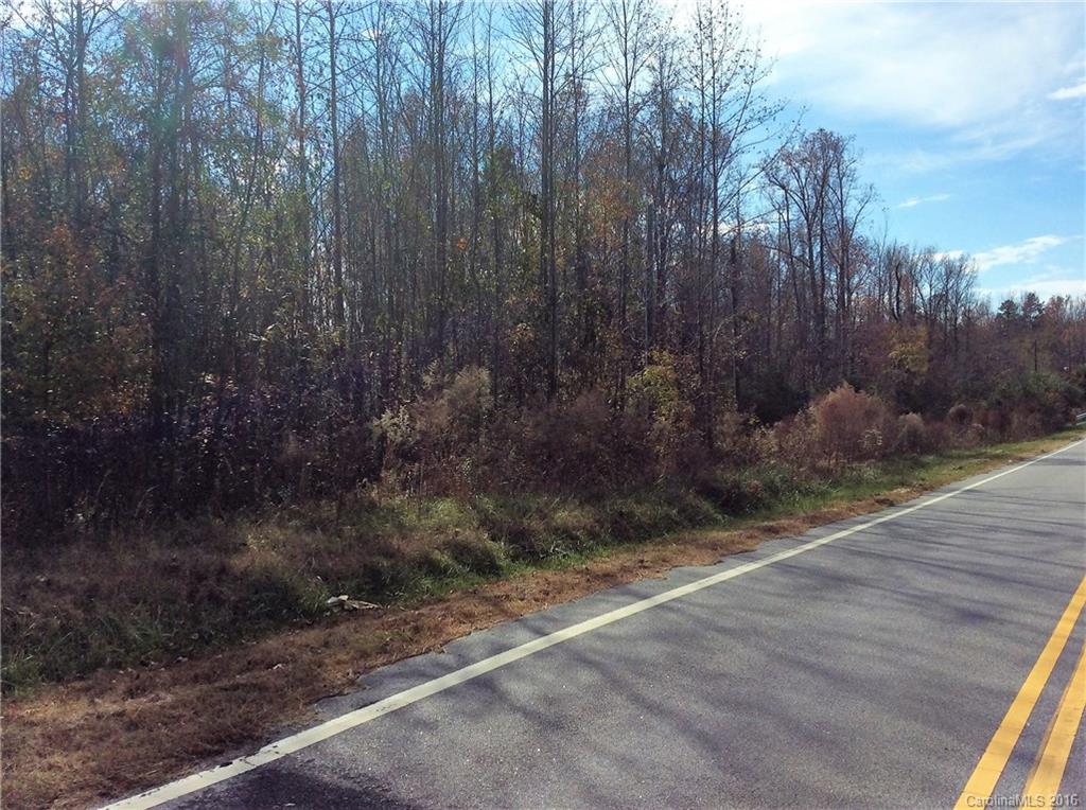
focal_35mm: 32
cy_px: 405
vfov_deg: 44.0
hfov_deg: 56.9
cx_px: 543
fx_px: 1002
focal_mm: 3.3
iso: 32
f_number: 2.4
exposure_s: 1/2203
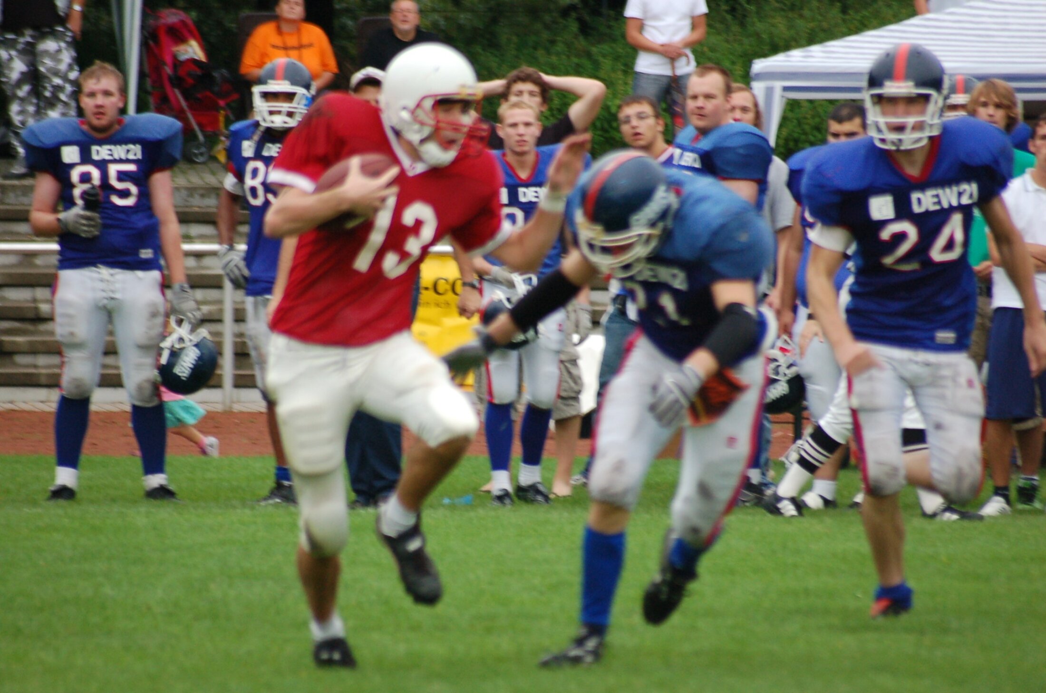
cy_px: 346
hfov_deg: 4.6
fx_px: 13050
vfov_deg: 3.0
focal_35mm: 450
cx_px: 523
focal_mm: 300
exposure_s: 1/320
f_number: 5.6
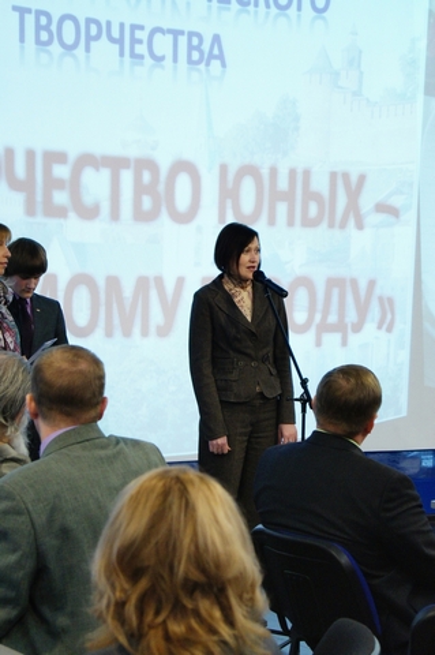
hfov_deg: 16.5
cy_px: 328
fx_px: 1498
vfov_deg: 24.6
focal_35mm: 82
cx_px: 218
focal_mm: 55
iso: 1600
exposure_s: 1/15
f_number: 5.6
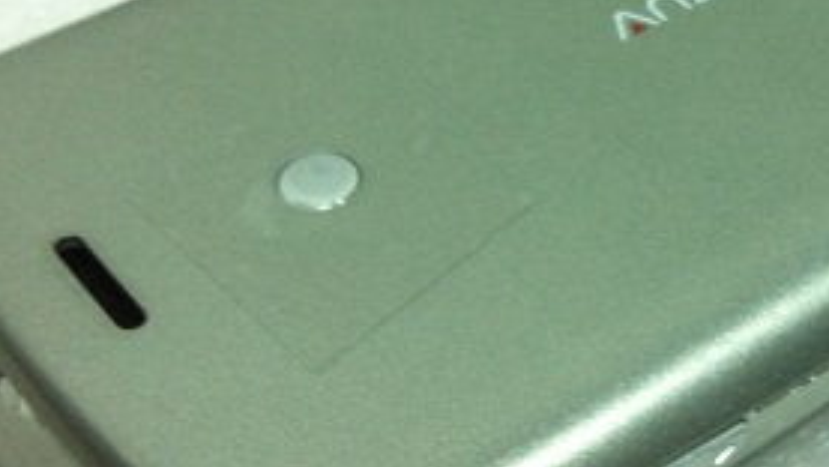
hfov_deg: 23.9
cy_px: 180
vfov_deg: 13.7
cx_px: 643
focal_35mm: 88
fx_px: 1935
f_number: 2.8
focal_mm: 3.85
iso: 100
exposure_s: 1/17
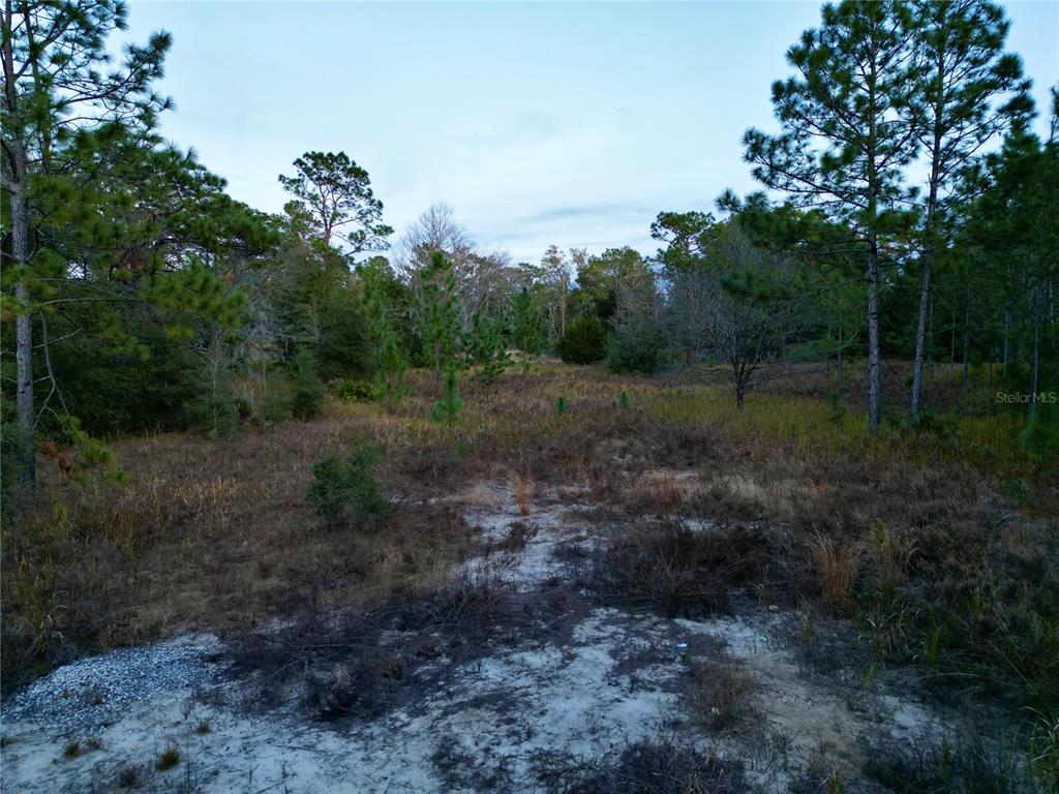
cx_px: 530
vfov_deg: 56.8
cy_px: 397
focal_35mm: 24
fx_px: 734
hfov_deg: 71.6
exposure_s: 1/40
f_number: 1.7
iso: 100
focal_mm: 6.72
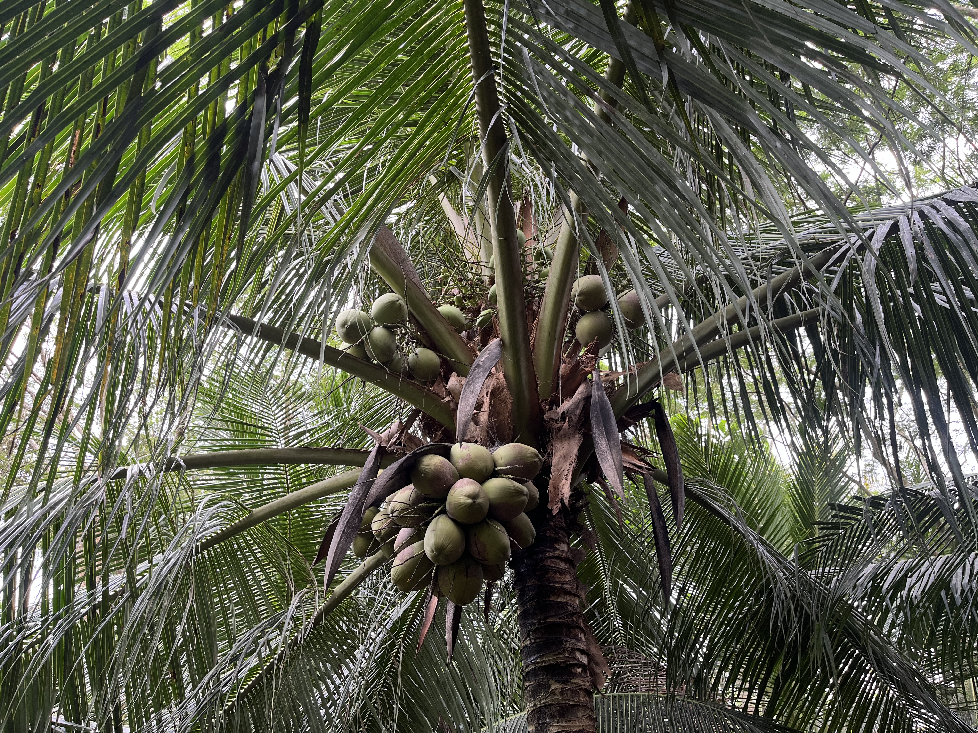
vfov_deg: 53.1
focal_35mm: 26
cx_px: 489
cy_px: 366
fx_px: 735
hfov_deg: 67.3
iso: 100
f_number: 1.6
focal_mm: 5.1
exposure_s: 1/121
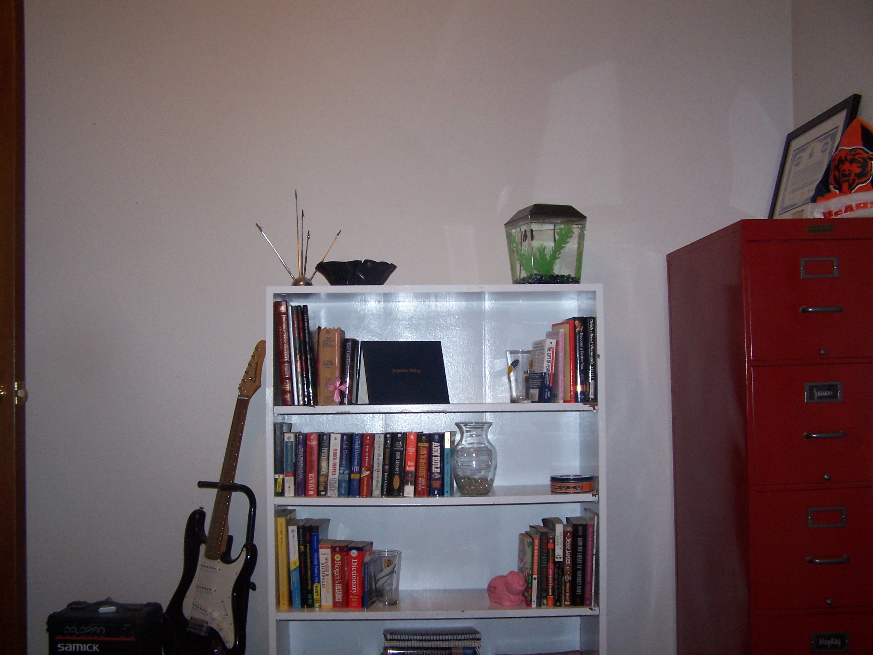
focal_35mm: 38
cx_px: 436
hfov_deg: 49.0
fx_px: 958
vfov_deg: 37.7
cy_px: 328
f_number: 2.8
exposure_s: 1/60
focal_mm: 6.3
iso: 140
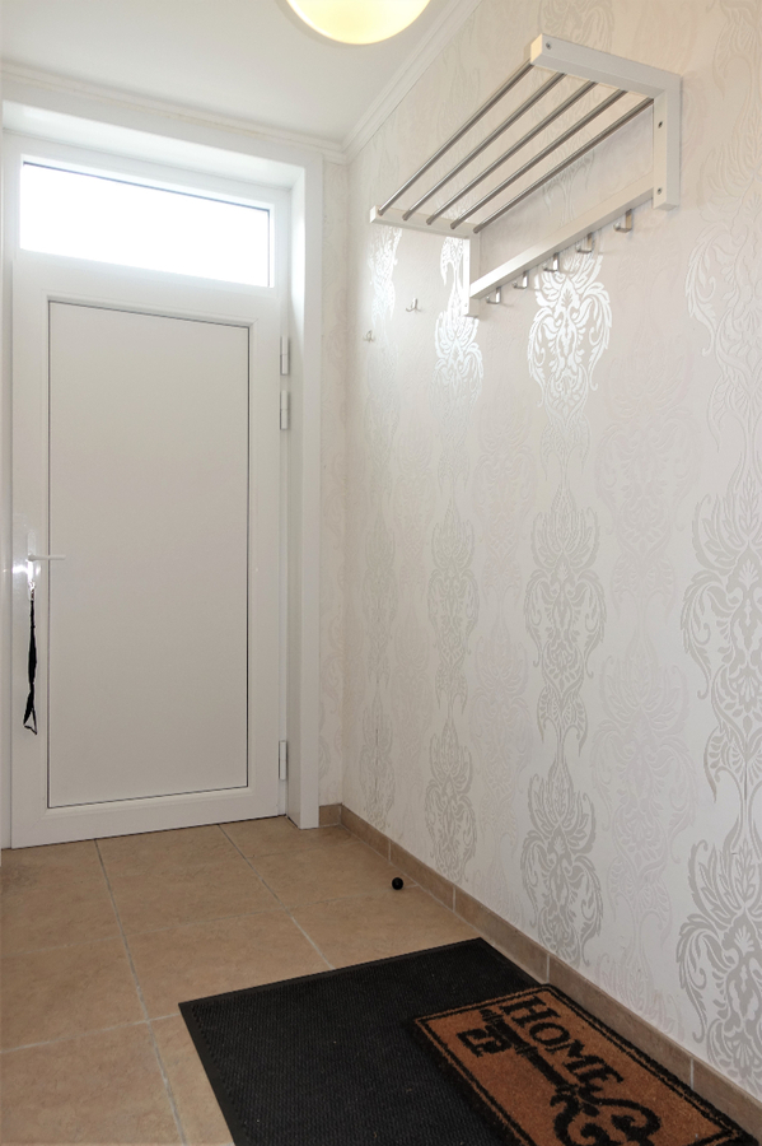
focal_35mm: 24
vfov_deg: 73.8
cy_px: 573
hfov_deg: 53.1
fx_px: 763
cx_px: 381
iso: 125
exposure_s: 1/30
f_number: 2.8
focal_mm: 8.8
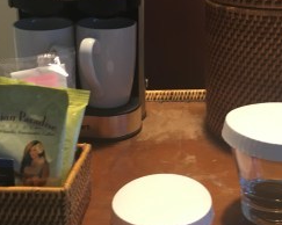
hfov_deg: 31.3
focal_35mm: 60
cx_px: 184
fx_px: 500
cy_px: 49
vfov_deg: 25.0
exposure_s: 1/30
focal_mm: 4.15
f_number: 2.2
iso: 64
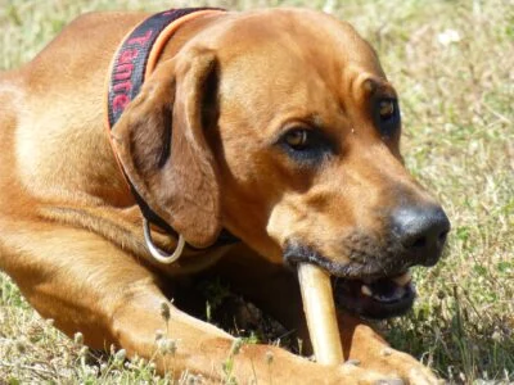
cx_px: 257
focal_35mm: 409
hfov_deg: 4.8
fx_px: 6073
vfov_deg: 3.6
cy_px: 192
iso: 200
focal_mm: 73.1
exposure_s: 1/400
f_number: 6
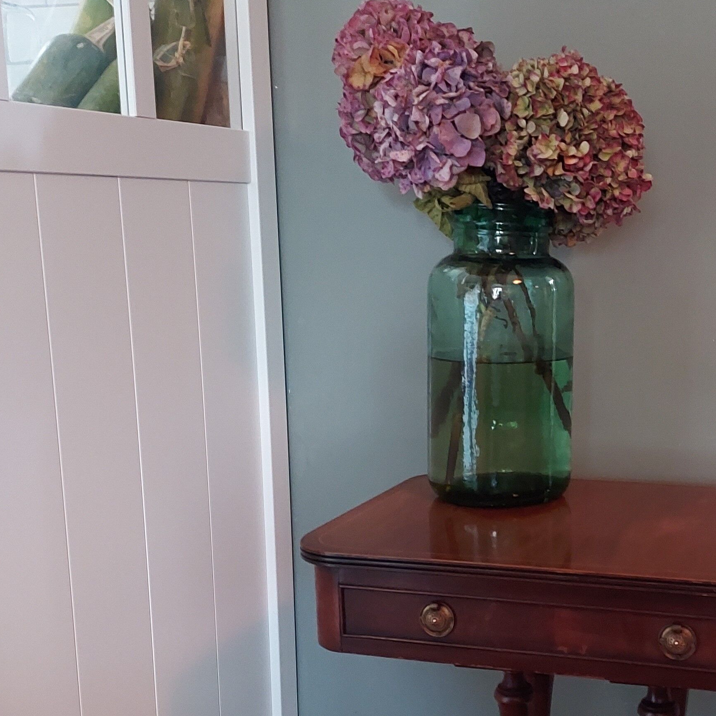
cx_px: 557
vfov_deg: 34.4
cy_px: 465
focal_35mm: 49
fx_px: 1147
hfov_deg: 33.8
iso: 640
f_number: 1.8
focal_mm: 4.6
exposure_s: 1/15
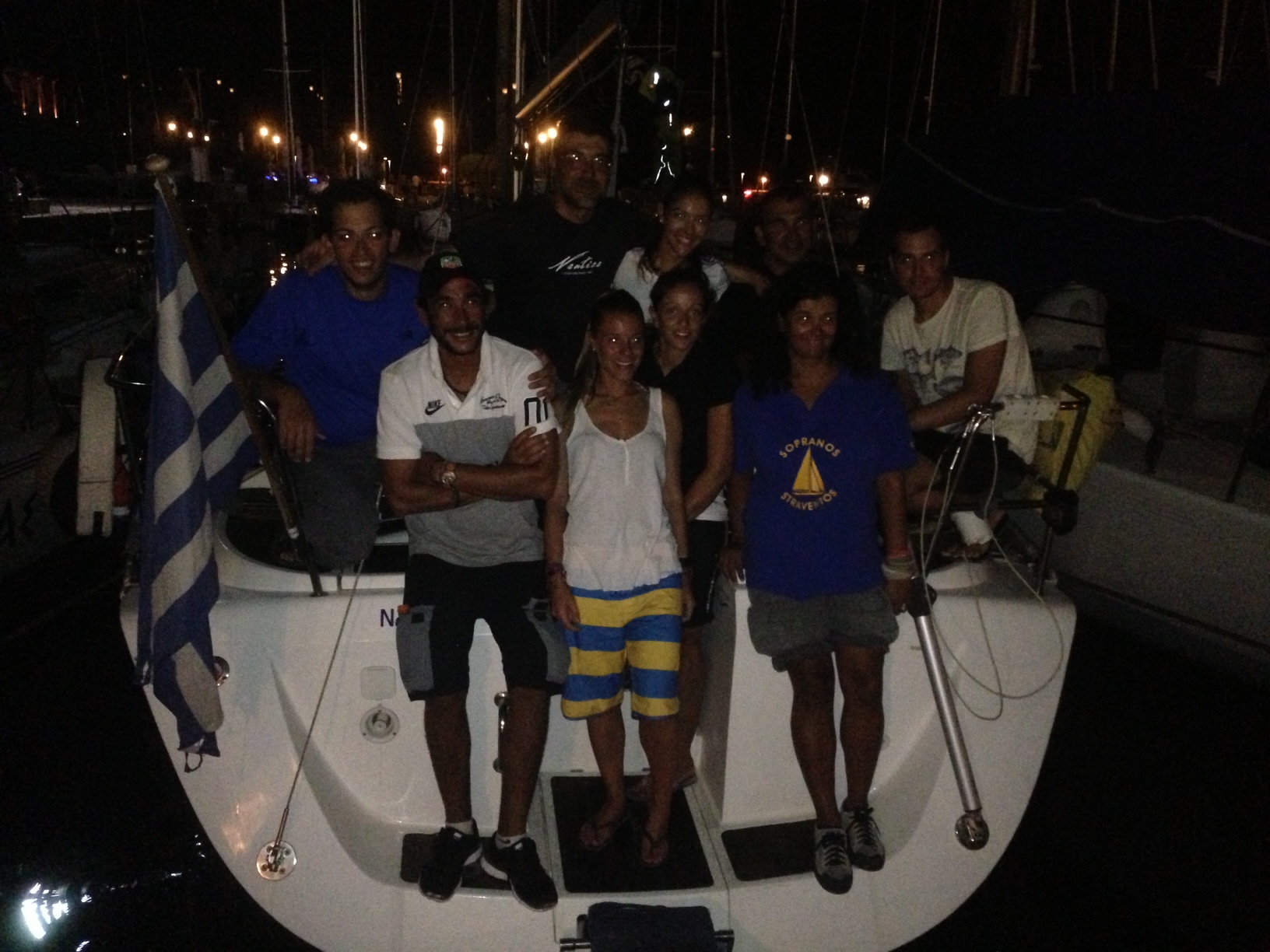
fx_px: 1211
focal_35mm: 33
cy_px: 476
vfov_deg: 42.9
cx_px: 635
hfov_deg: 55.4
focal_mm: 4.13
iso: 800
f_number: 2.4
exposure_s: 1/16
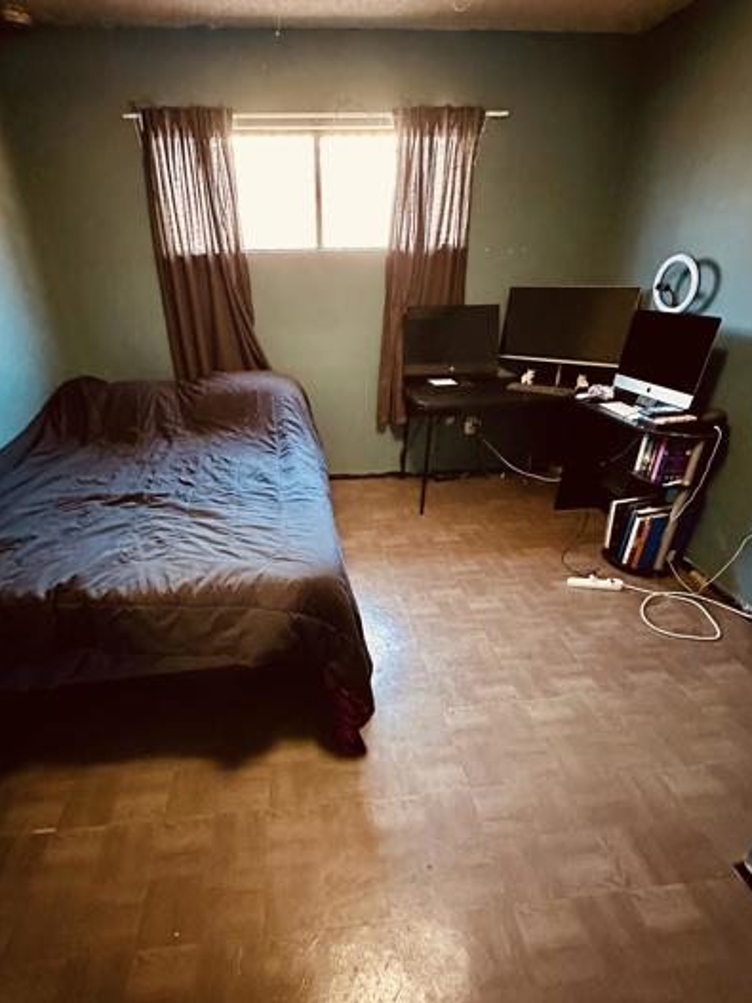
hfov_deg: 74.4
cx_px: 333
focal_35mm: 17
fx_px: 493
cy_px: 518
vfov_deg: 91.0
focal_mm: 2.22
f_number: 2.2
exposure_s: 1/30
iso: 1250
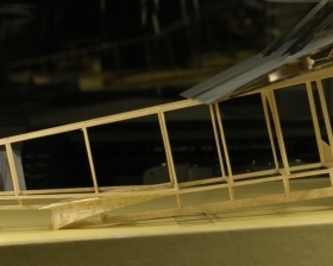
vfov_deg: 7.7
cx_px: 385
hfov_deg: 9.5
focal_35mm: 201
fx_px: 1981
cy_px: 100
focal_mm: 50
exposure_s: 1/40
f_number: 8
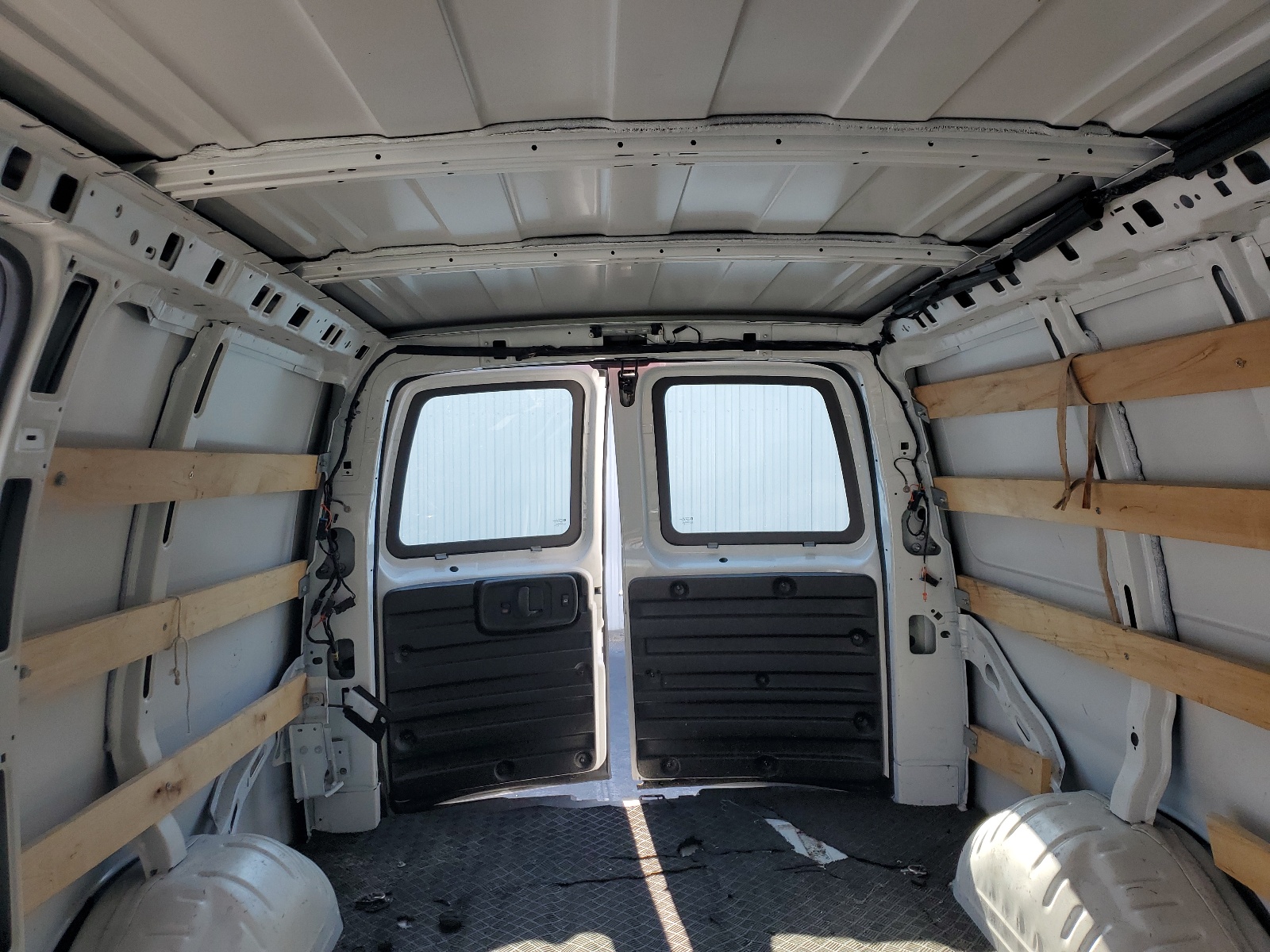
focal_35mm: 26
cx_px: 635
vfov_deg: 53.1
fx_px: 954
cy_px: 476
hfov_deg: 67.3
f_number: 1.5
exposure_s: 1/588
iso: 50
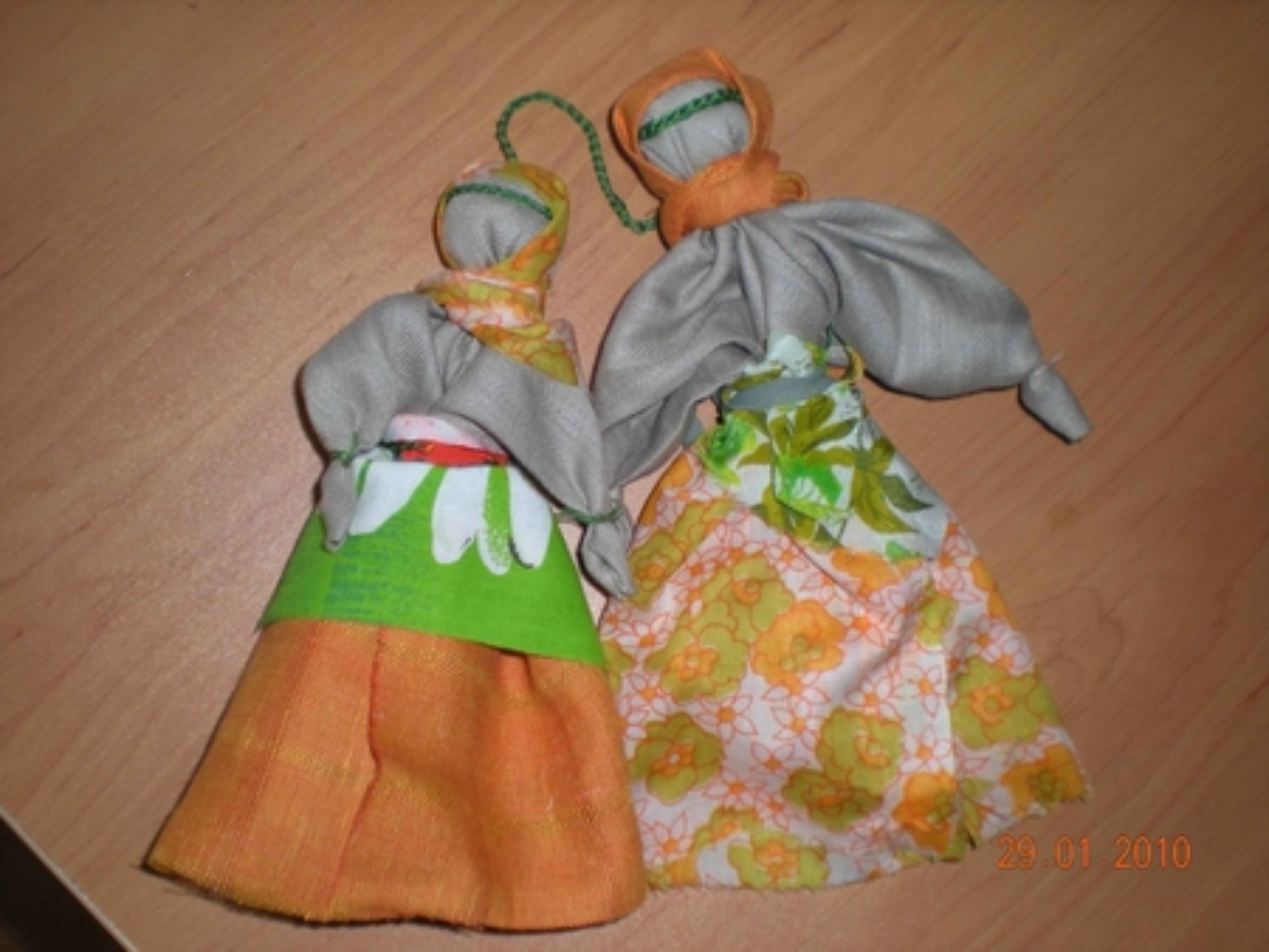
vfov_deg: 32.9
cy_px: 476
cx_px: 634
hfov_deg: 42.9
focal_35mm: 44
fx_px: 1614
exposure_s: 1/60
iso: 64
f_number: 3.5
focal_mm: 7.4
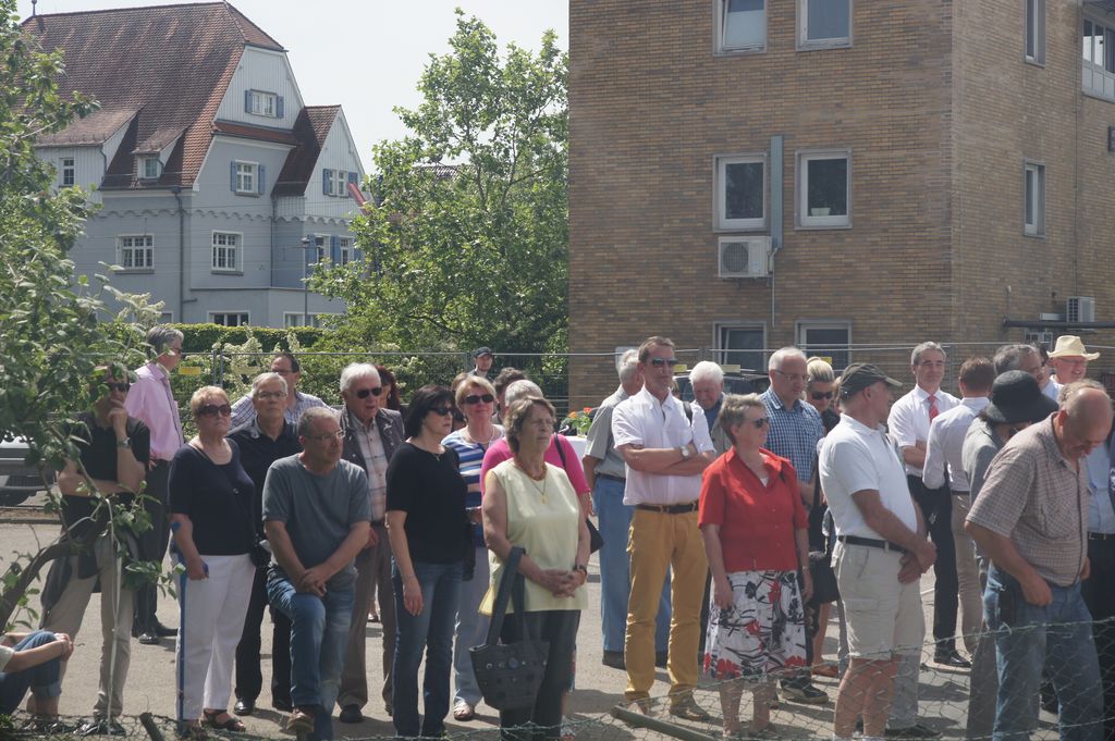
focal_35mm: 75
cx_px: 558
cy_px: 370
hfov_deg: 27.0
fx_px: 2321
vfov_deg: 18.2
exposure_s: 1/250
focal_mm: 50
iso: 100
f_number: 8
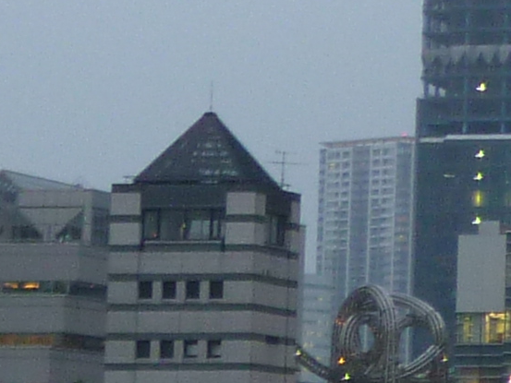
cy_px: -186
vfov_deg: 5.1
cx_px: 1446
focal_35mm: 289
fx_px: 4267
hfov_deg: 6.4
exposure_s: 1/15
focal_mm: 6.5
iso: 100
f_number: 3.1
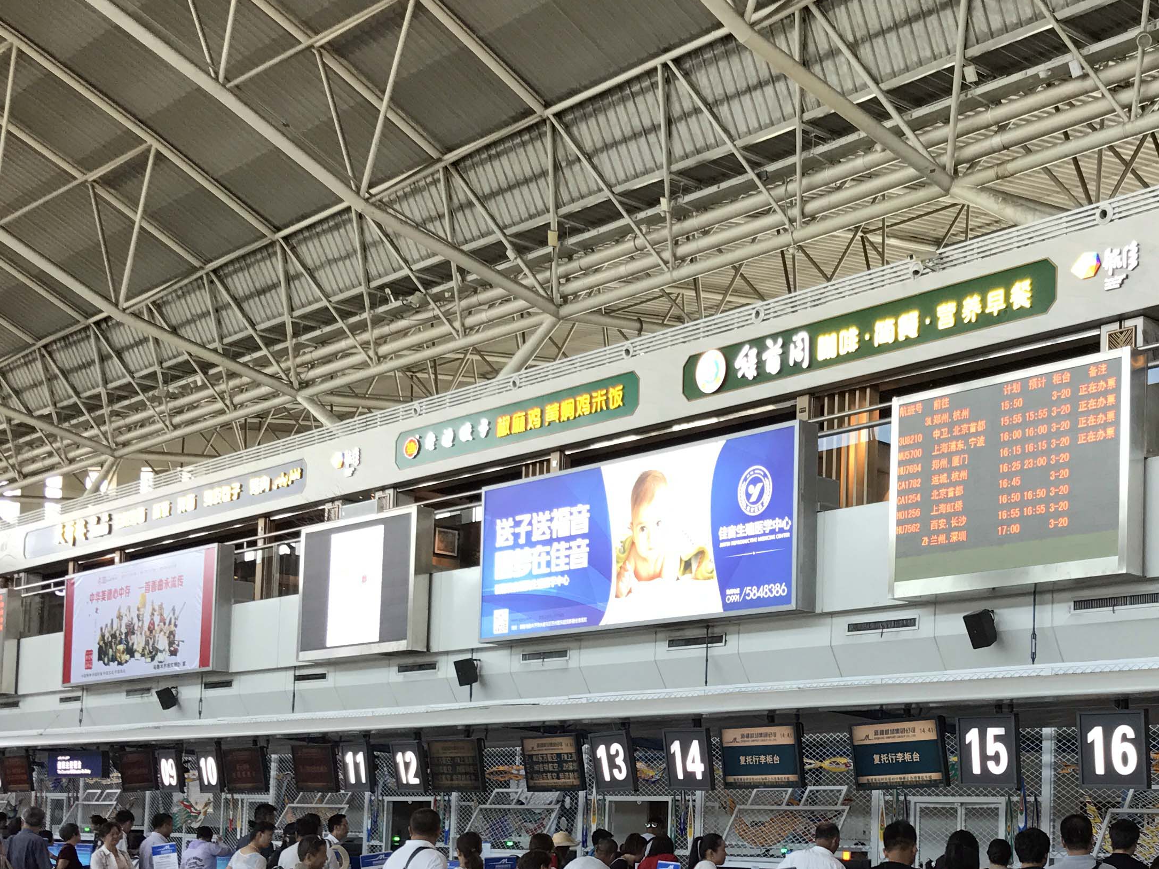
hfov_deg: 36.3
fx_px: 1741
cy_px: 717
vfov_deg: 27.4
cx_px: 802
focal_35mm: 52
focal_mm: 3.99
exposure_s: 1/50
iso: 32
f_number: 1.8
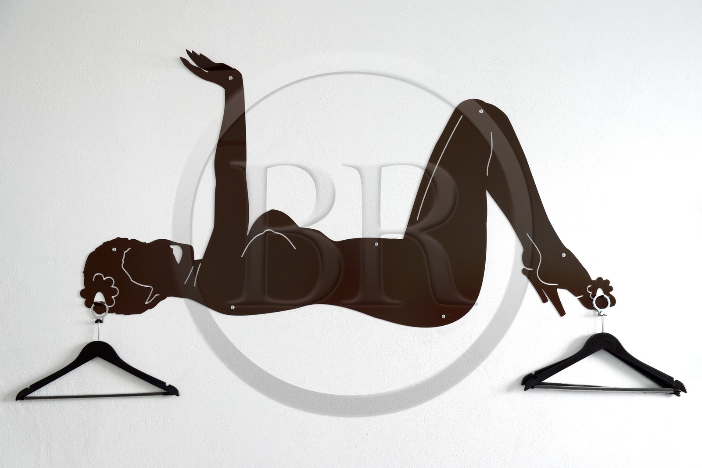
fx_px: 702
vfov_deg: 36.9
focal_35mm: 36
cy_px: 234
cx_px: 351
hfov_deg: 53.1
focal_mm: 36
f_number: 5
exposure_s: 1/40
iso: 200
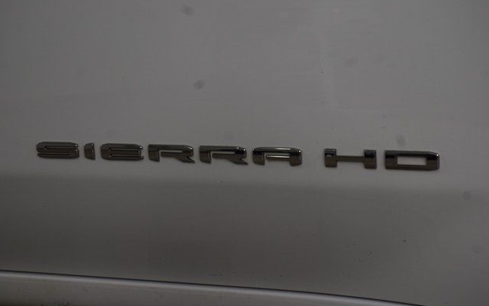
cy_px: 156
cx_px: 244
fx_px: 1067
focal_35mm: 80
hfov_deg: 25.8
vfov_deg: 16.3
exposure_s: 1/60
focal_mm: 52
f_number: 8
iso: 1000
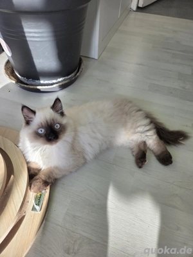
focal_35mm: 23
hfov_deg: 58.9
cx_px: 96
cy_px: 128
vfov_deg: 73.9
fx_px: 171
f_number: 1.8
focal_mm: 5.4
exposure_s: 1/182
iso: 40
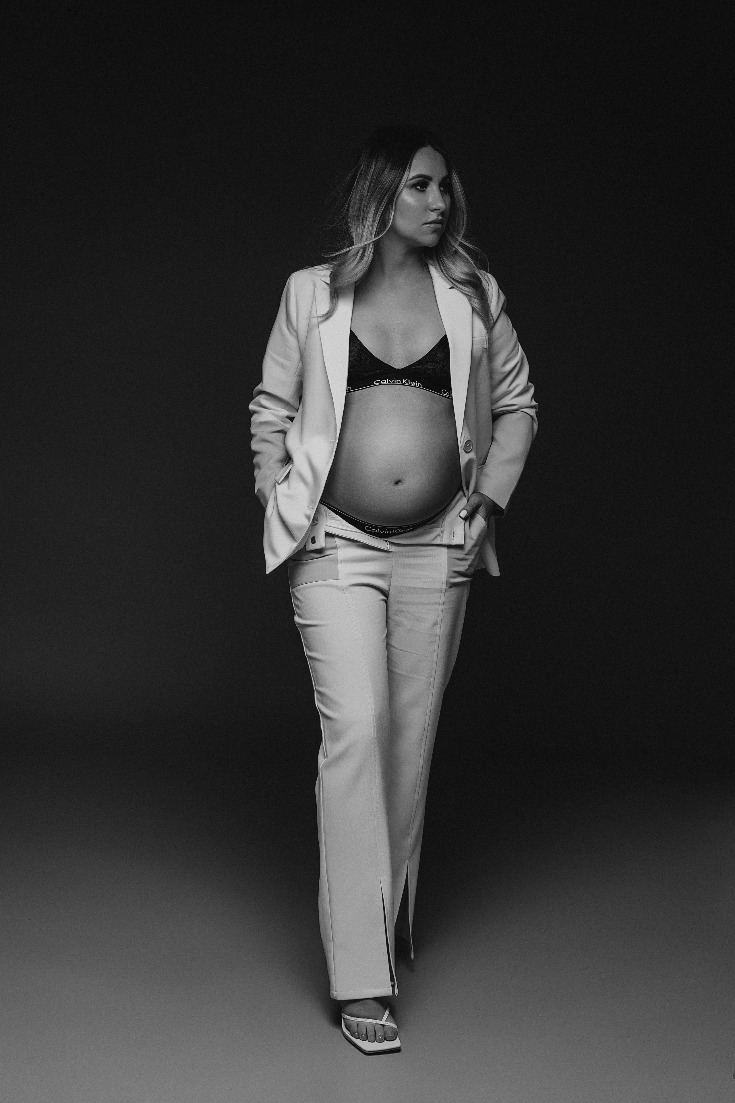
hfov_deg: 27.0
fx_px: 1531
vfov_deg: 39.6
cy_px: 552
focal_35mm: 50
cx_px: 368
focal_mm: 50
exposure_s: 1/160
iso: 200
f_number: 5
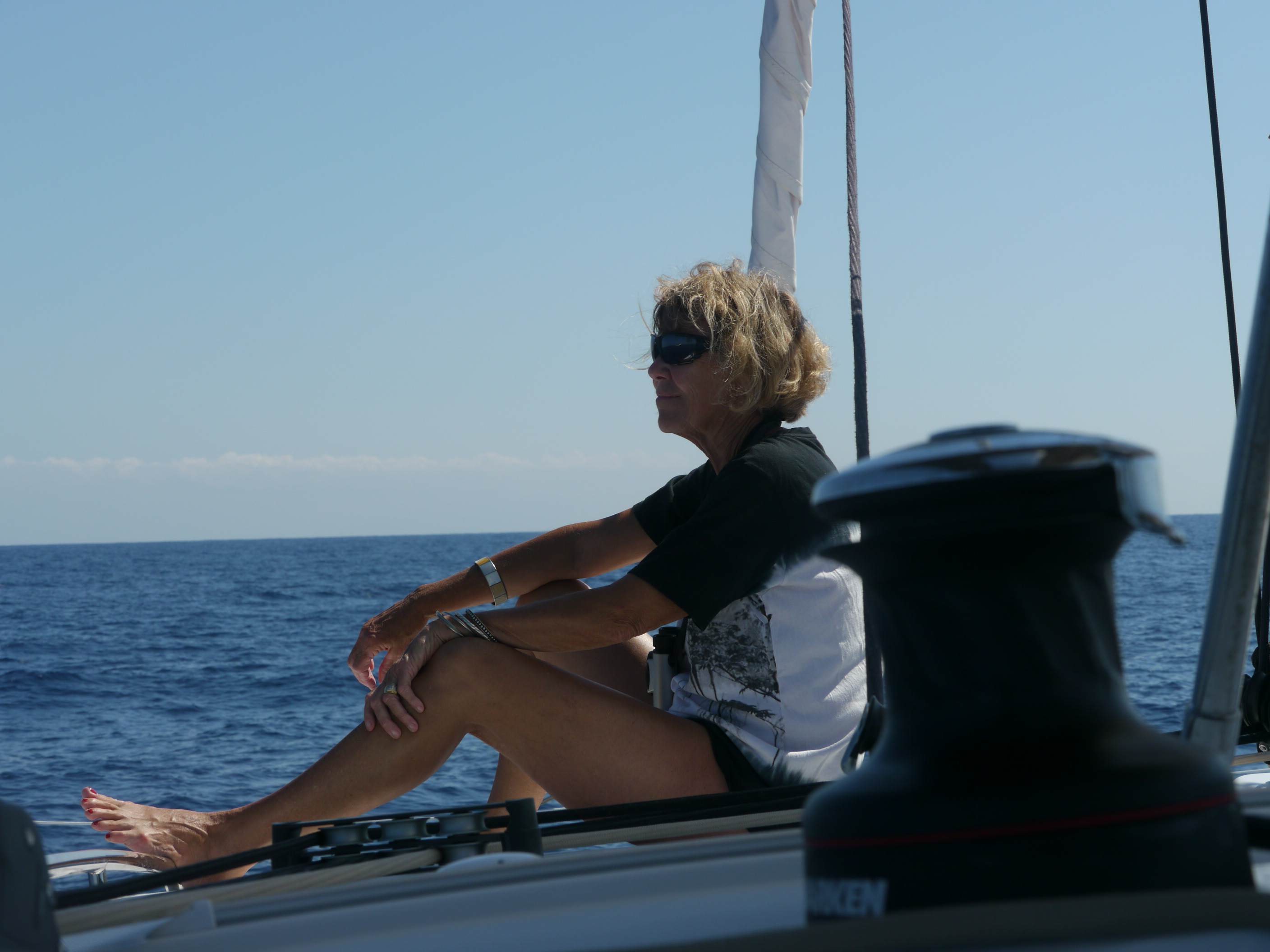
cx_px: 635
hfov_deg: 23.8
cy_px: 476
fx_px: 3008
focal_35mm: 82
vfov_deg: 18.0
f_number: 8
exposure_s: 1/500
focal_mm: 41
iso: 100
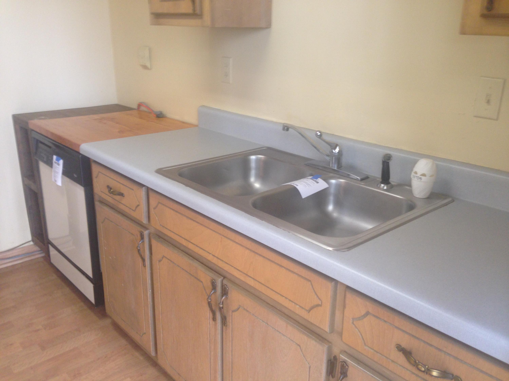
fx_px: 485
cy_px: 190
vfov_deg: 42.9
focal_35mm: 33
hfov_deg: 55.4
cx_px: 254
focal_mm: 4.12
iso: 80
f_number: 2.4
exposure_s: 1/20
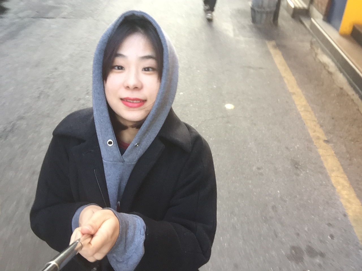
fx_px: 324
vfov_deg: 45.4
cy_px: 136
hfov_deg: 58.4
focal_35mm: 31
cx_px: 181
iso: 50
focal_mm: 2.65
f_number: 2.2
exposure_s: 1/30
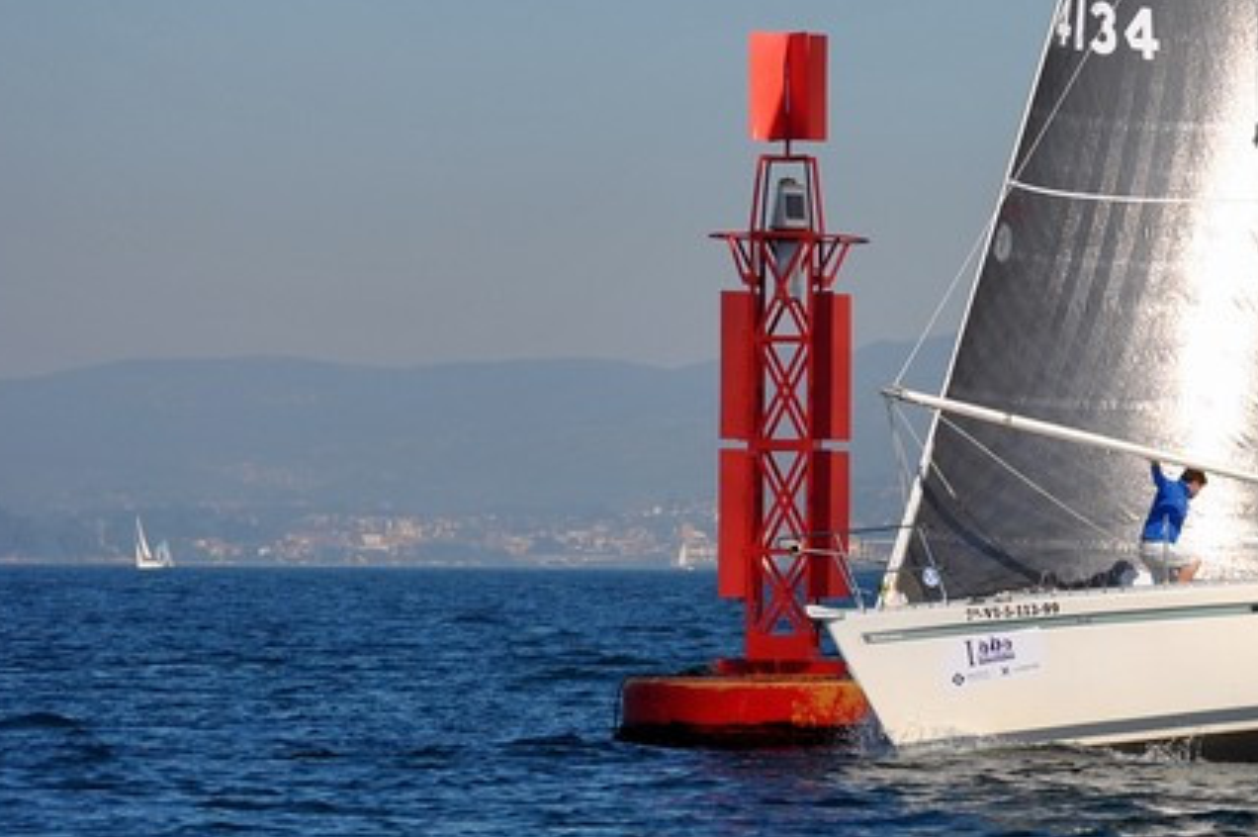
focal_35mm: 261
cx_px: 1478
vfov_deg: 5.3
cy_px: 410
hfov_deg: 7.8
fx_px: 9113
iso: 100
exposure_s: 1/640
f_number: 6.3
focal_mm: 72
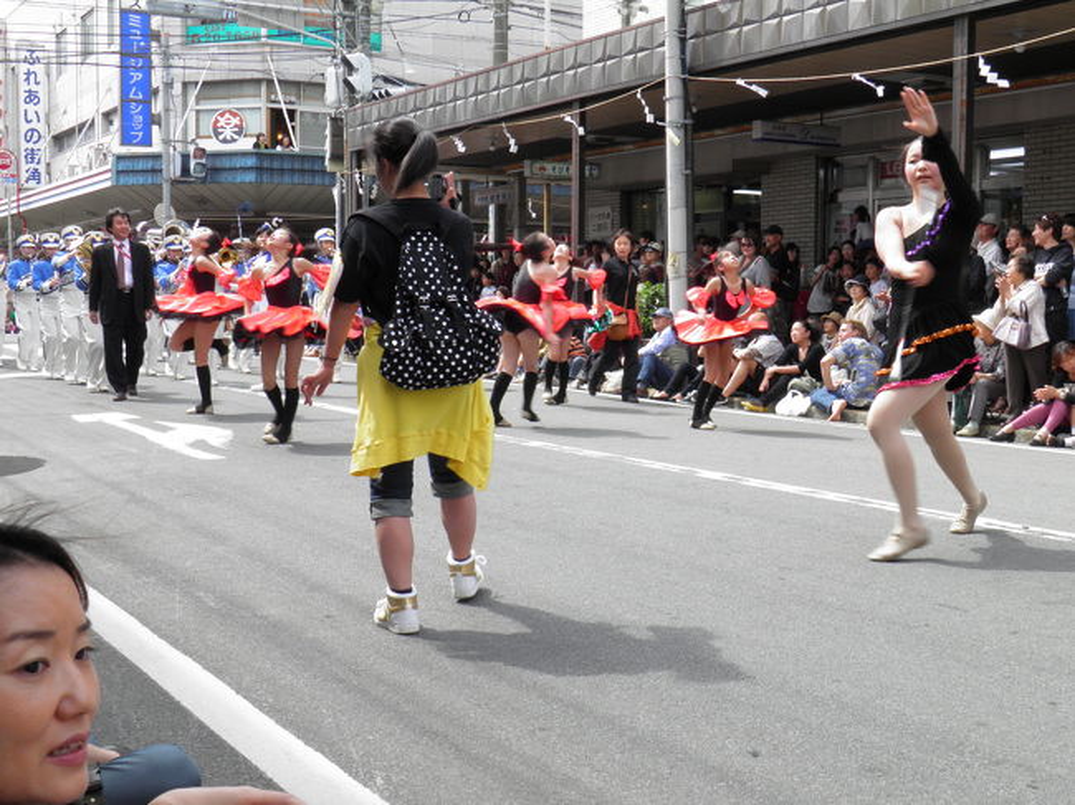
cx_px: 538
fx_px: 1366
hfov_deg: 43.0
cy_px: 402
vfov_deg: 32.9
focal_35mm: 44
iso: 50
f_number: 6
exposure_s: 1/80
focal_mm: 7.9
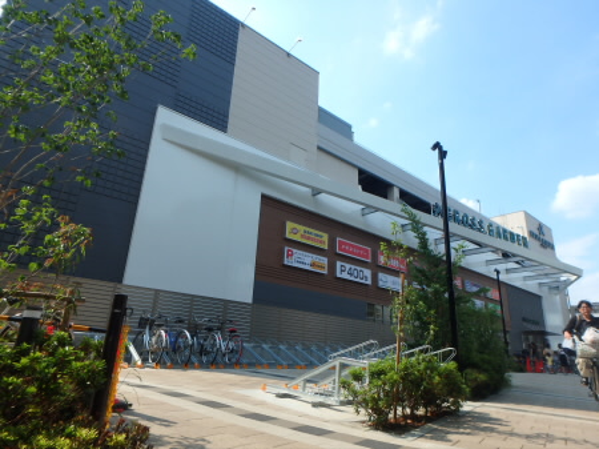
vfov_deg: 63.4
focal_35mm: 21
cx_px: 300
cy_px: 224
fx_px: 363
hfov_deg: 79.0
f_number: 3.5
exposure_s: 1/800
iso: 125
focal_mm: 3.7
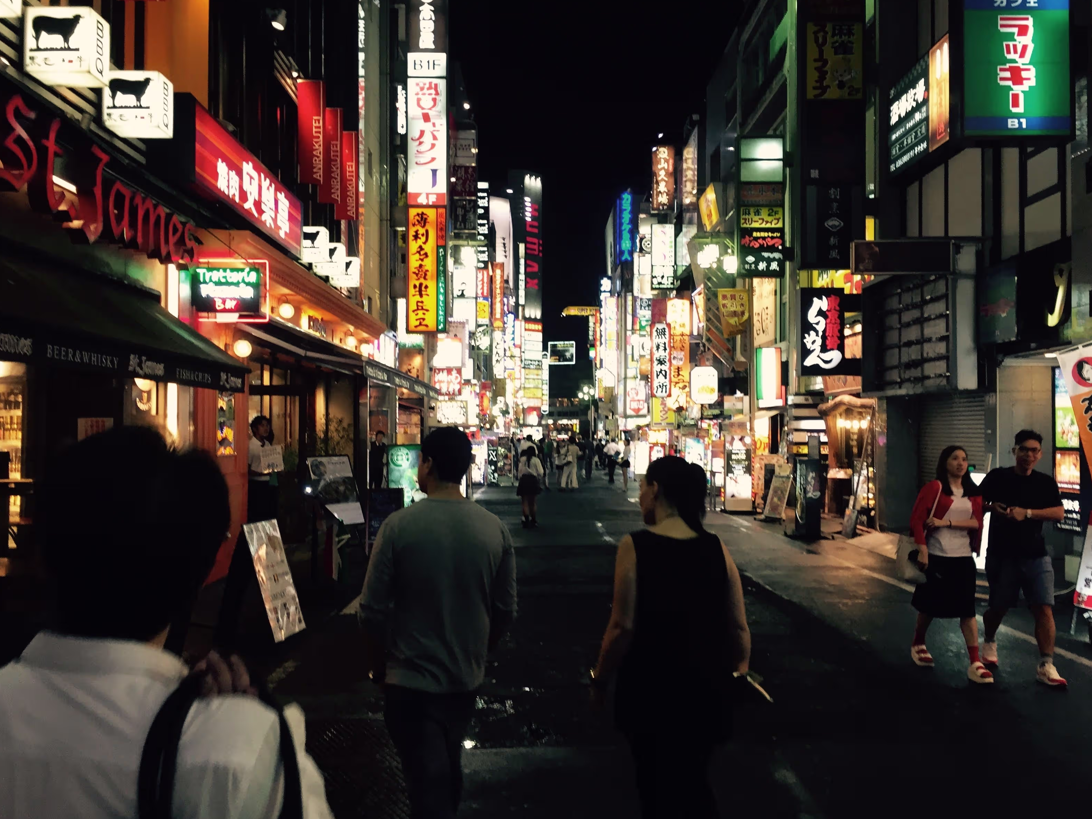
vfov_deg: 46.8
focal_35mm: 30
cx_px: 556
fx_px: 946
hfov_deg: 60.0
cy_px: 415
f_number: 2.2
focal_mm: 4.15
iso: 64
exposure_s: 1/30
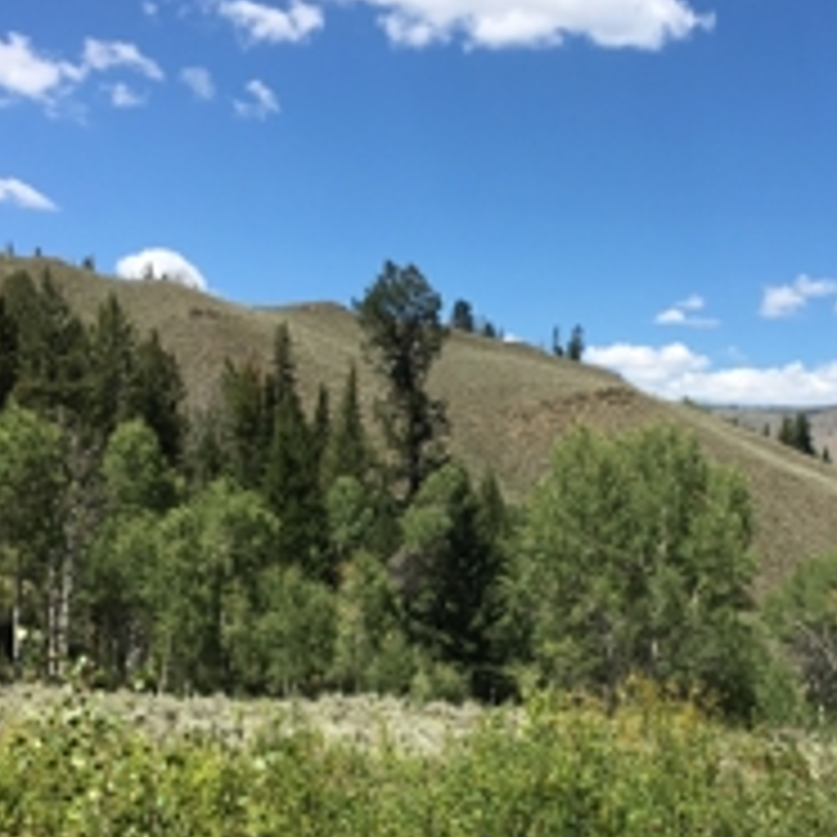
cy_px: 544
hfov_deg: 30.8
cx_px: 572
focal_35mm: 55
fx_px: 1505
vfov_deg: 30.9
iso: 25
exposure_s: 1/1261
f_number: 2.2
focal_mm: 4.15
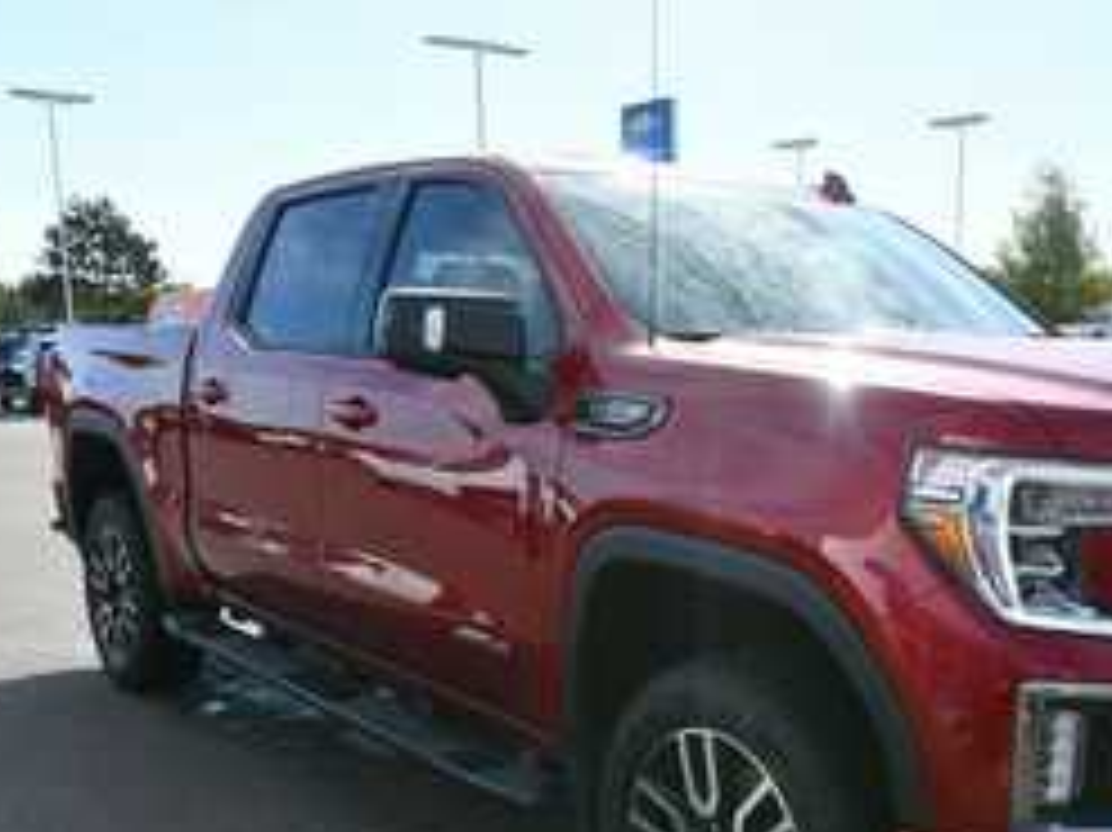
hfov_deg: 44.1
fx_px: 1349
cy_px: 596
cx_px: 756
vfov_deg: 33.8
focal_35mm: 42
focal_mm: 18
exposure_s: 1/250
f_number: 8
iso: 125
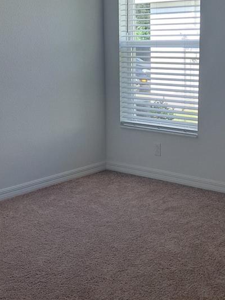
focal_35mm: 54
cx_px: 150
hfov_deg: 26.9
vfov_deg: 35.4
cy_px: 120
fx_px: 468
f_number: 1.8
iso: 50
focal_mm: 5.23
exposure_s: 1/120
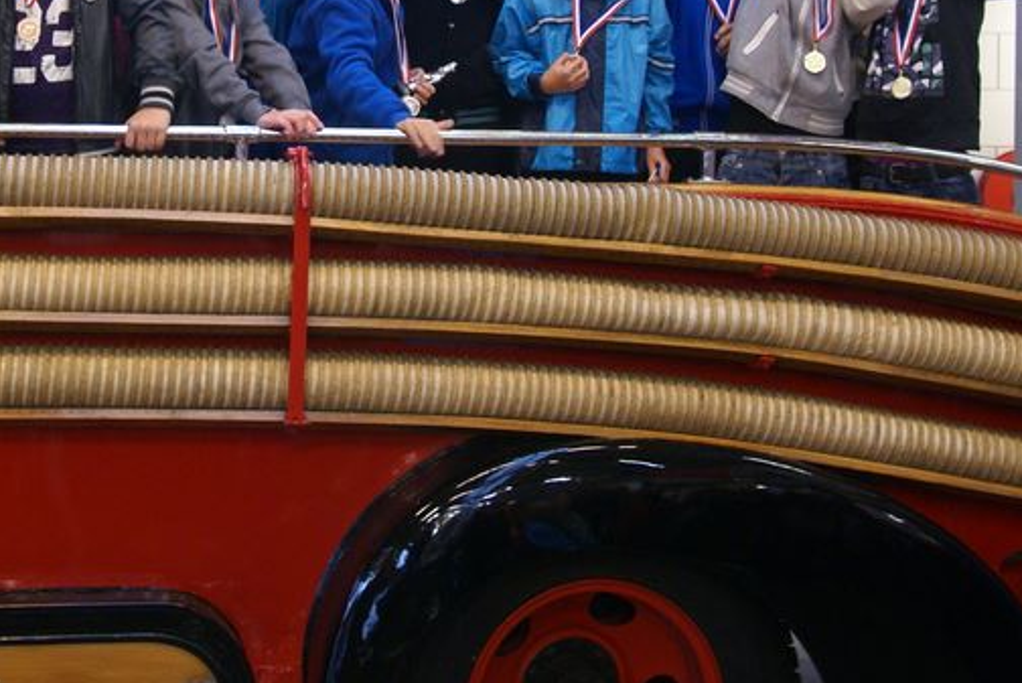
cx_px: 308
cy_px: 22
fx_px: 1733
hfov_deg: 32.5
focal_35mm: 61
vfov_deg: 21.6
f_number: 4
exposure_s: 1/15
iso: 400
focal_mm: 20
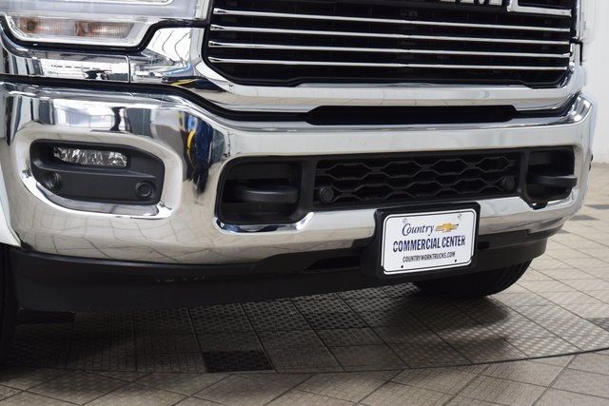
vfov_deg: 25.8
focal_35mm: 52
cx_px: 304
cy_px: 203
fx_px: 888
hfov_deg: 37.8
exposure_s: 1/60
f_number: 5.6
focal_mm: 35
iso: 1600
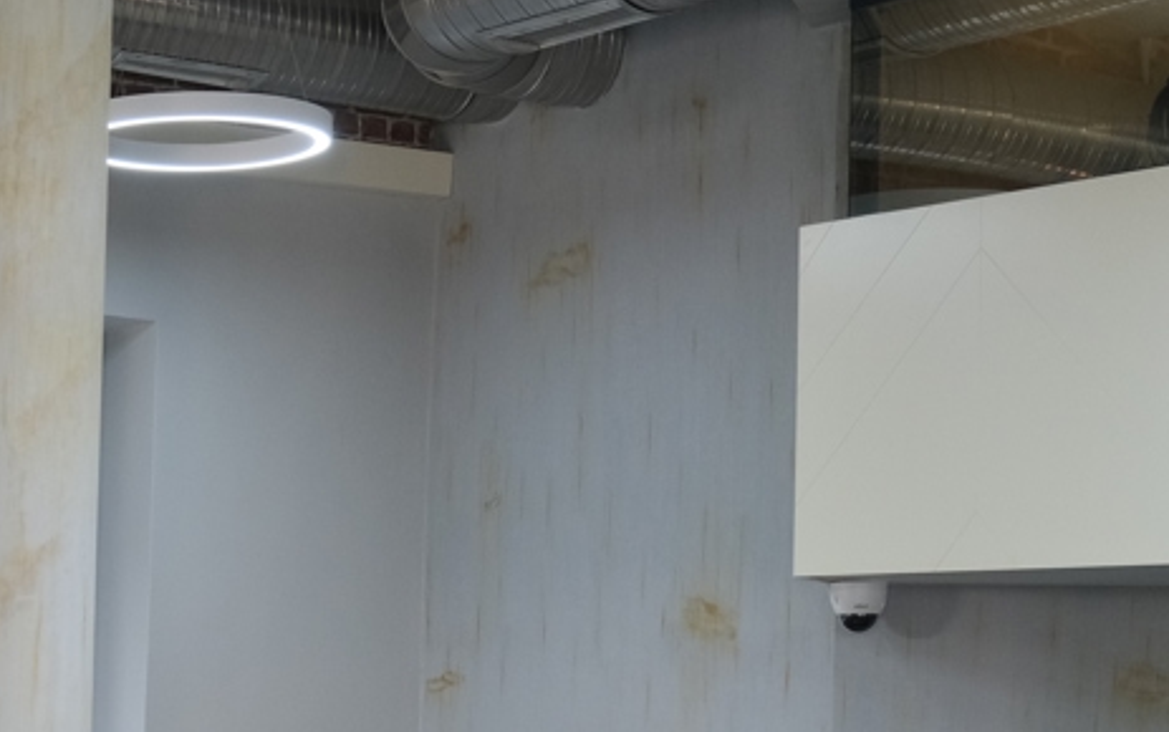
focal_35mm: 97
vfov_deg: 13.3
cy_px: 727
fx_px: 3092
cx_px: 205
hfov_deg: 21.1
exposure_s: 1/100
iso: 2000
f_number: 4
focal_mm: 32.5
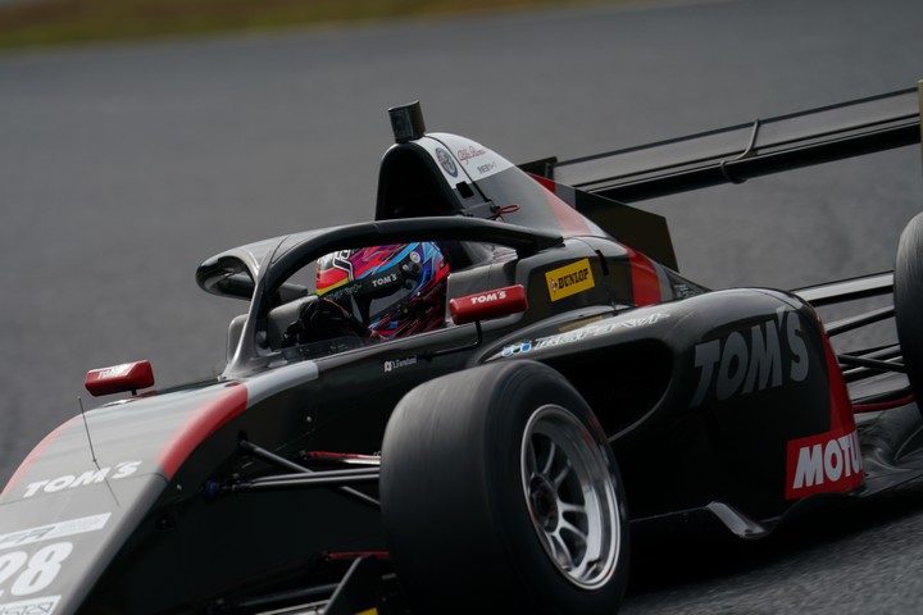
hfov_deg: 3.4
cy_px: 308
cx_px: 462
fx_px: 15382
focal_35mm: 600
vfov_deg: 2.3
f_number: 8
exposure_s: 1/800
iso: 200
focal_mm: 600
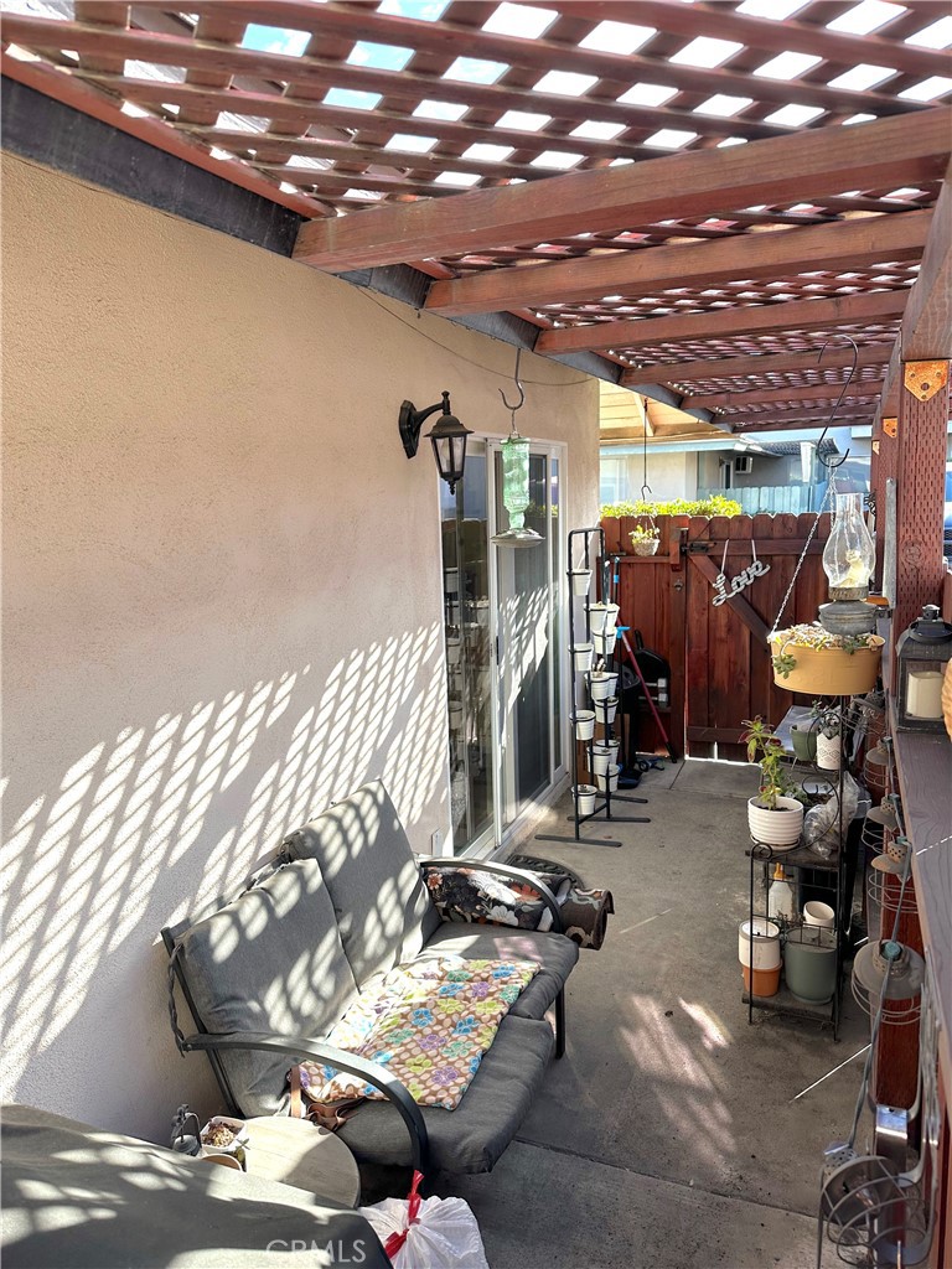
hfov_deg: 56.8
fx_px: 880
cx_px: 476
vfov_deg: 71.6
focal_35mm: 24
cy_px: 634
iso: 80
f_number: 1.78
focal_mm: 6.86
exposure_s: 1/480
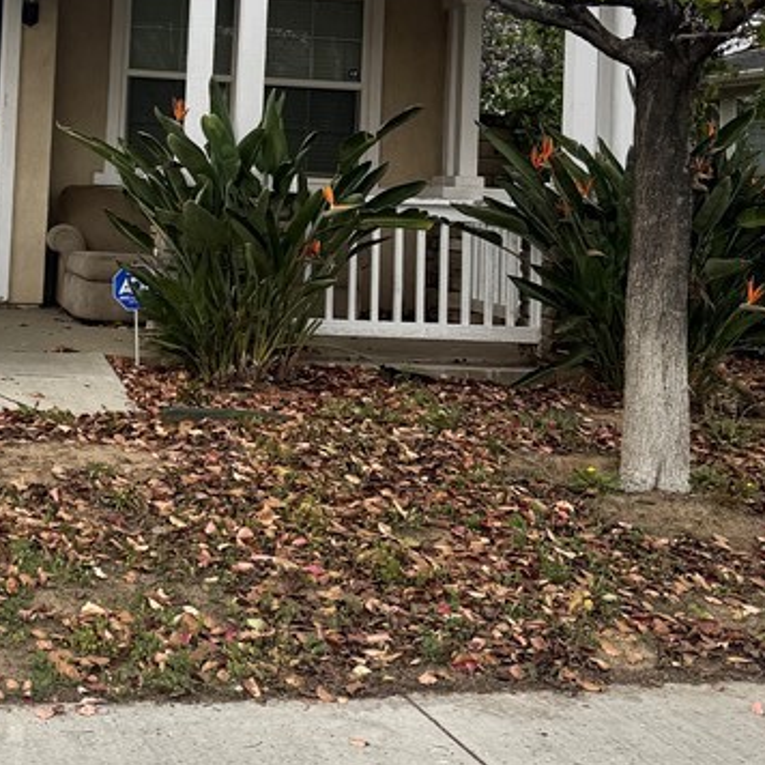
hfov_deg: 27.1
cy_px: 84
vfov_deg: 27.2
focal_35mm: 61
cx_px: 73
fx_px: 1525
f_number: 1.78
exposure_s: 1/3096
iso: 80
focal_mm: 6.76
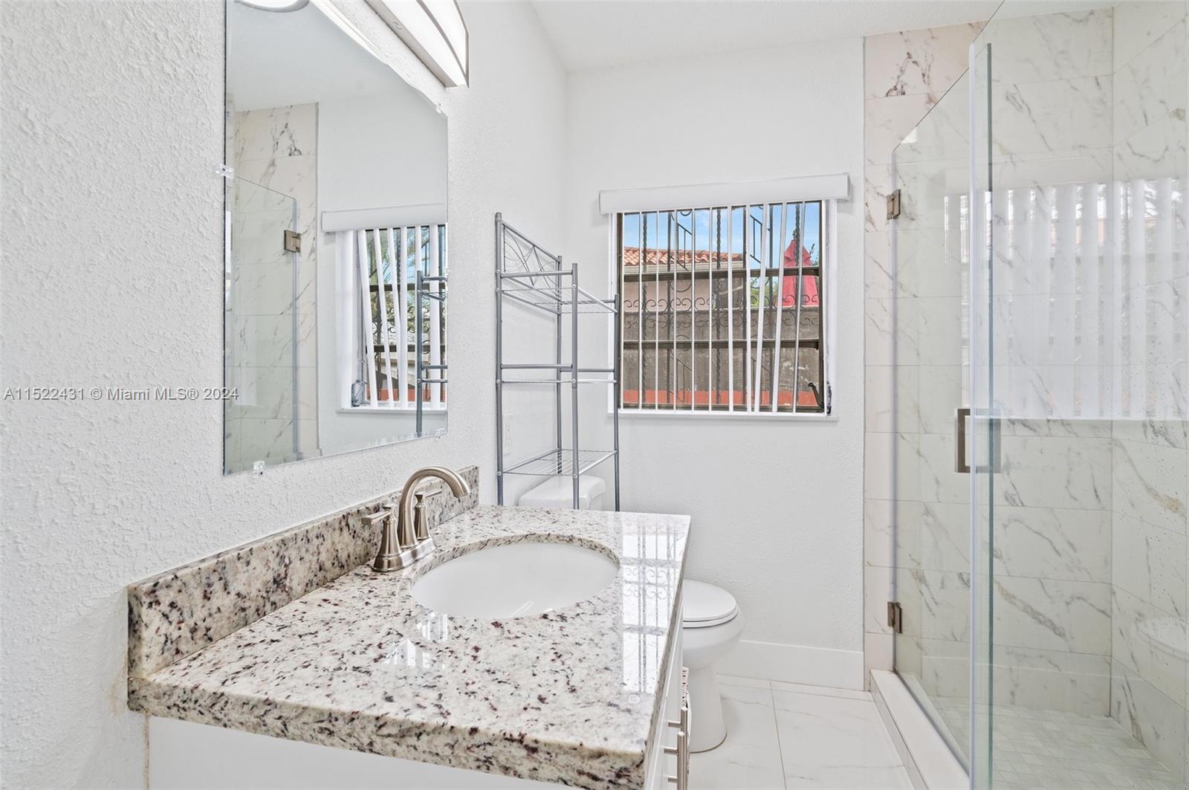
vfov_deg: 73.6
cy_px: 395
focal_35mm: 16
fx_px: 528
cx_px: 594
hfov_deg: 96.8
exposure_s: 1/10
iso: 200
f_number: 8
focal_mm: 16
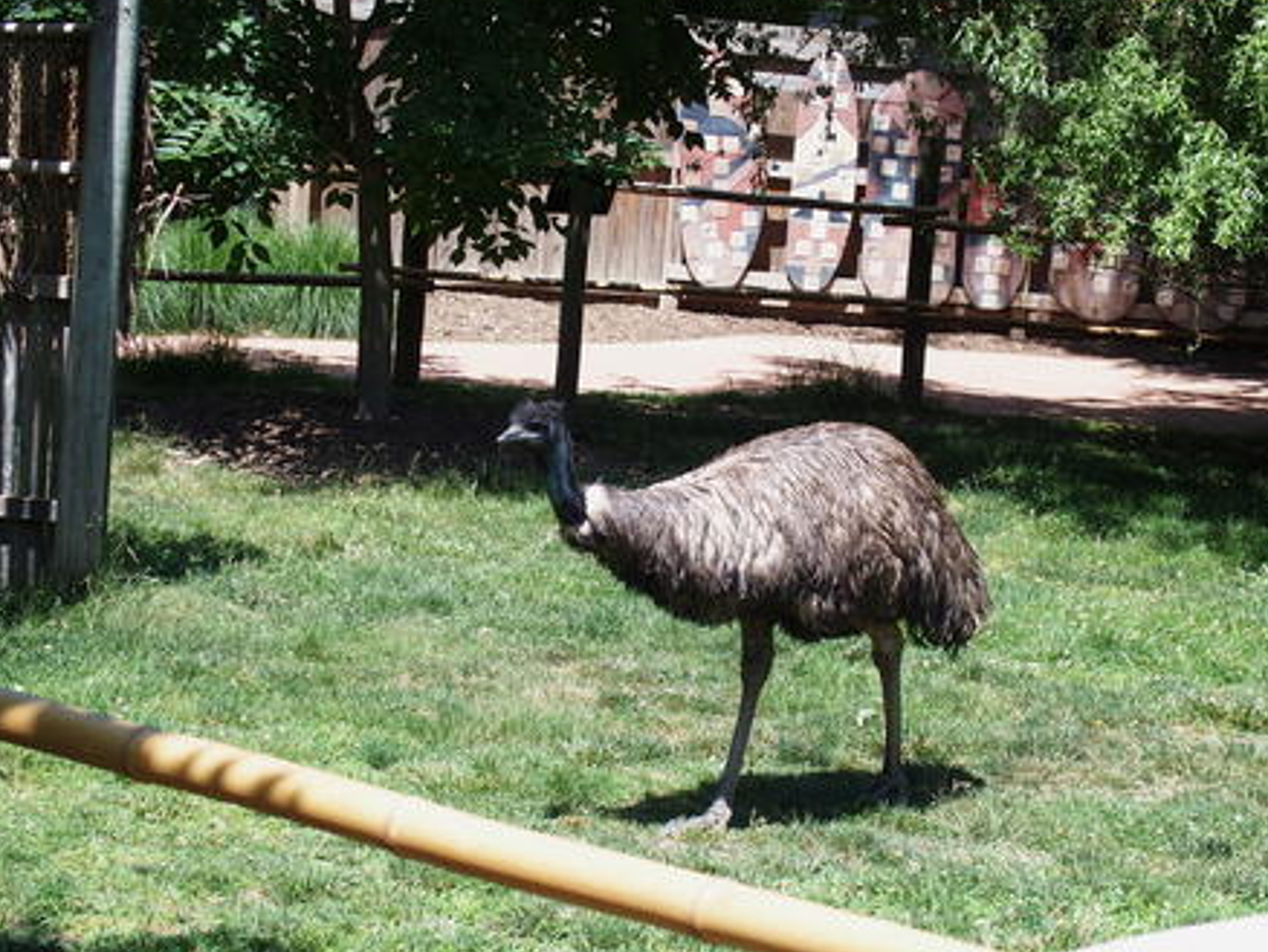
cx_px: 643
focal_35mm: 78
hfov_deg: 25.0
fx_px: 2859
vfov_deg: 18.9
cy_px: 469
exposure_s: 1/400
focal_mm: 16.1
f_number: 3.5
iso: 100
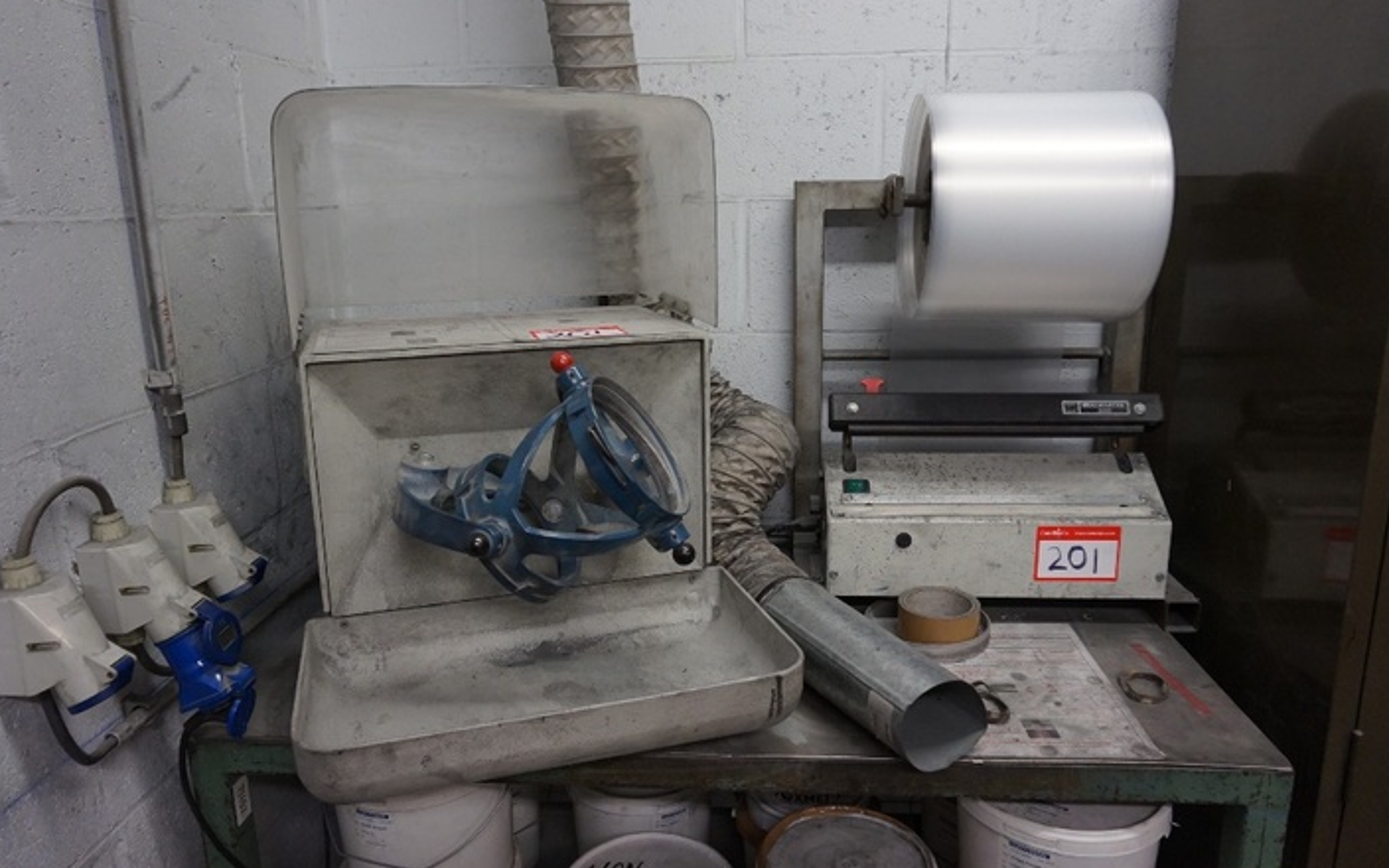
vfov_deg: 49.3
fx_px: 946
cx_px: 687
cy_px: 416
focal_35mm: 25
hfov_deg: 72.5
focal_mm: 16
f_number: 4
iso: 1000
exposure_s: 1/160
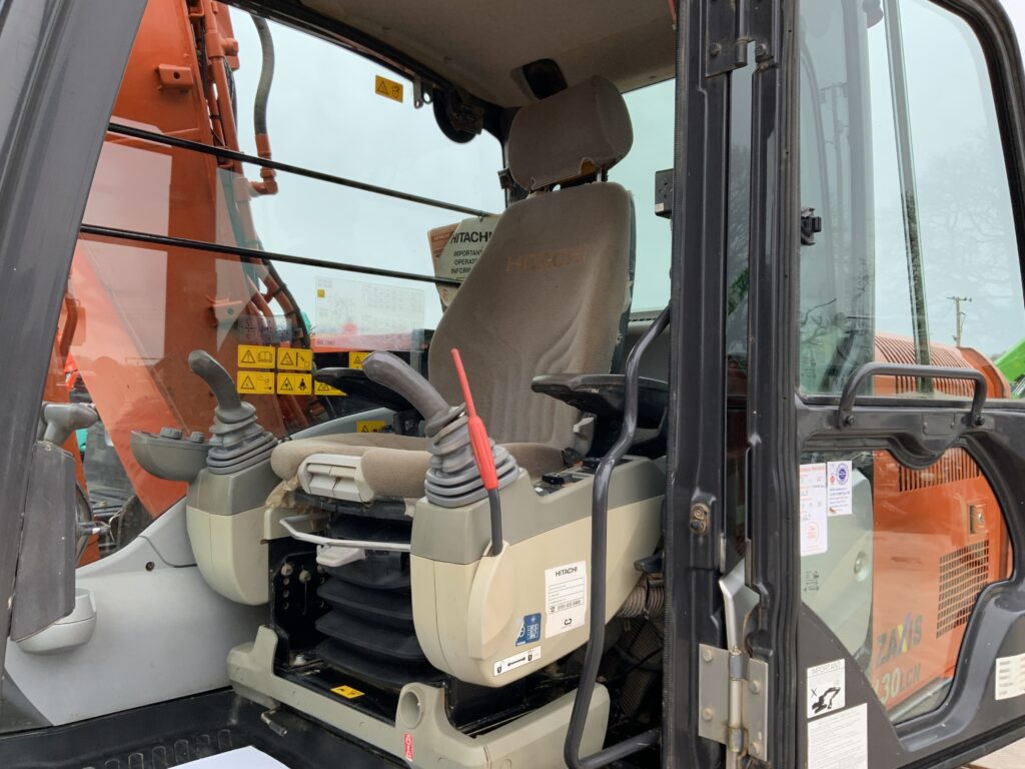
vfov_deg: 48.2
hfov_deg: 61.7
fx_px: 859
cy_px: 384
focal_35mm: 29
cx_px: 512
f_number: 1.8
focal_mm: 3
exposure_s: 1/122
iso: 20
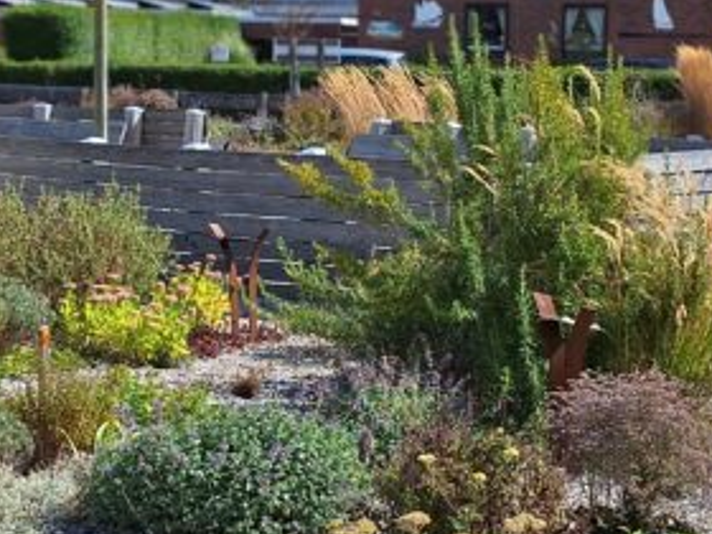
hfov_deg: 23.3
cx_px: 381
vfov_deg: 17.6
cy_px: 236
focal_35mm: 84
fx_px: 1728
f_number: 1.8
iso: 40
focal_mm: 5.54
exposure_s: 1/4608
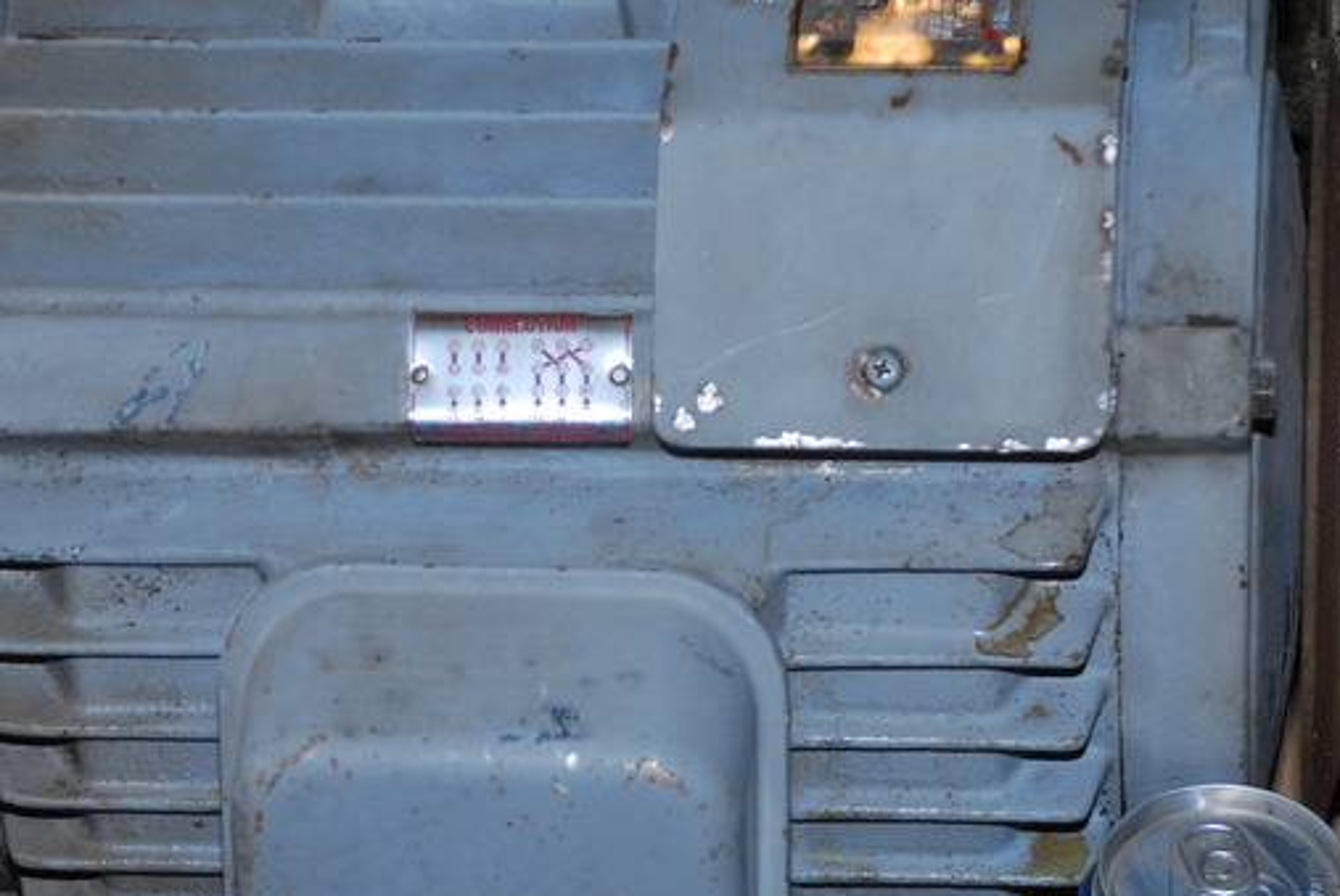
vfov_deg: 7.3
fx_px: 7004
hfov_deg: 10.9
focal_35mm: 188
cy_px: 691
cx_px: 592
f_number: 5.3
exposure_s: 1/60
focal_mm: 62
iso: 200
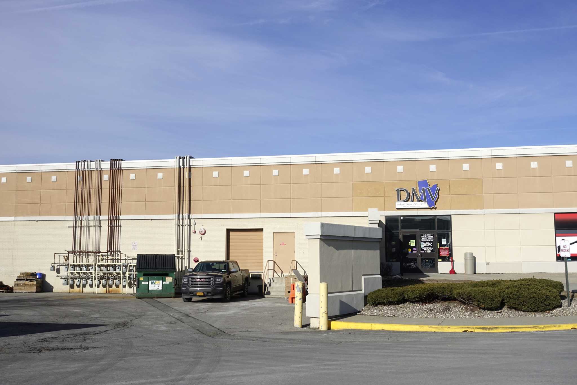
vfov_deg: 36.9
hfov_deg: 53.1
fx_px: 577
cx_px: 288
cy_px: 192
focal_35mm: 36
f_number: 4.5
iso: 125
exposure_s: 1/1250
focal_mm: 13.34
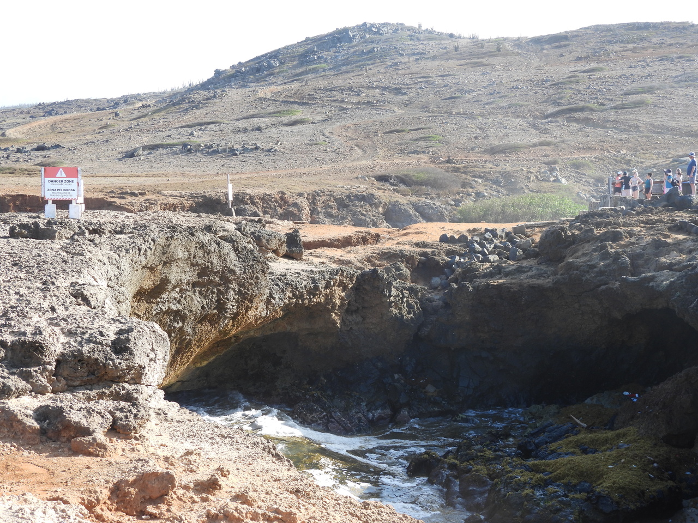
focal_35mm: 55
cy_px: 262
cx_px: 349
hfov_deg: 34.9
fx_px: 1109
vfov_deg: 26.6
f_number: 3.5
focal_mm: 9.8
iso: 100
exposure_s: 1/320
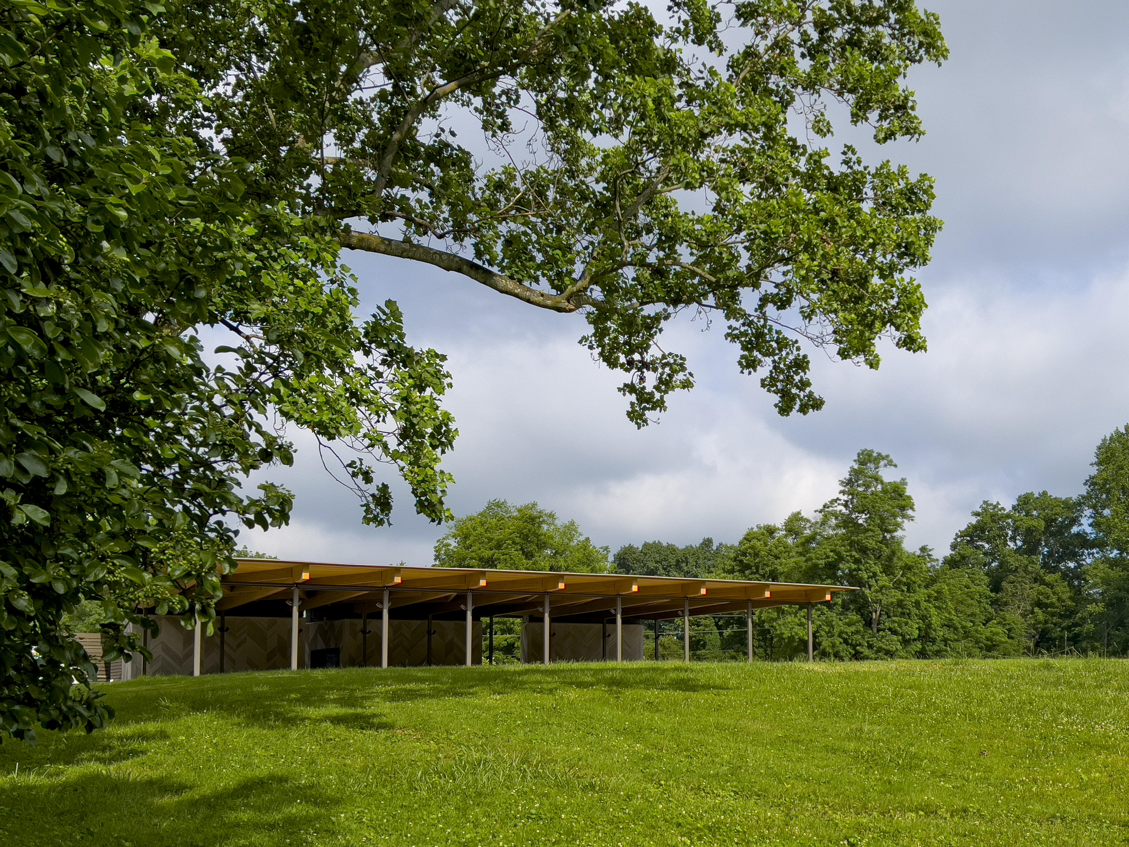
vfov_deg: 53.1
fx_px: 848
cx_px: 564
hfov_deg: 67.3
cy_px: 424
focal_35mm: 26
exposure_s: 1/3700
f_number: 1.5
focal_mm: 5.7
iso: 50
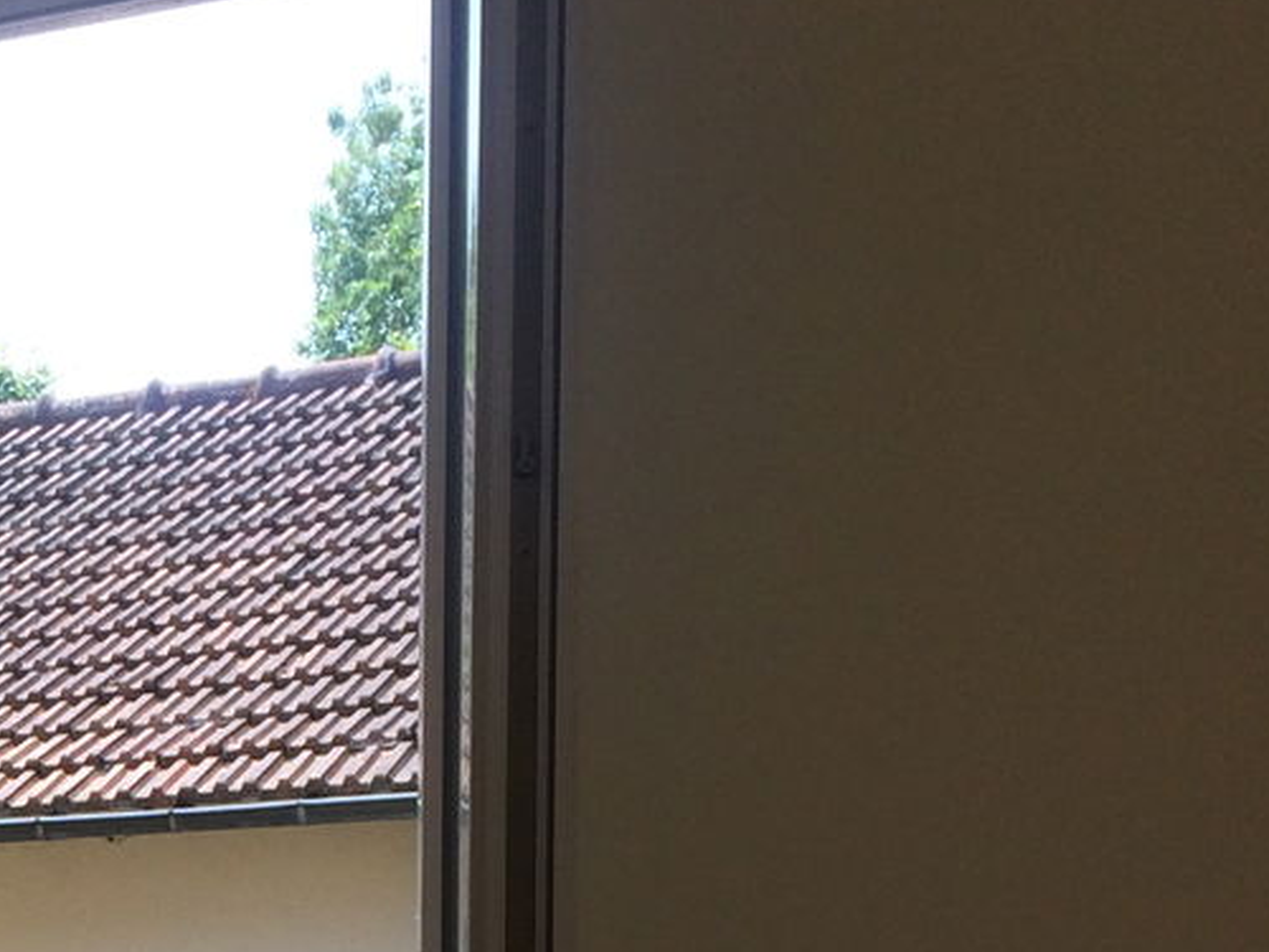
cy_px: 1386
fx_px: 3519
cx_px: -543
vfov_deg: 14.5
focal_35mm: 96
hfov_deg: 18.5
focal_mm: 4.12
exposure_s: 1/586
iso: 32
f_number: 2.2
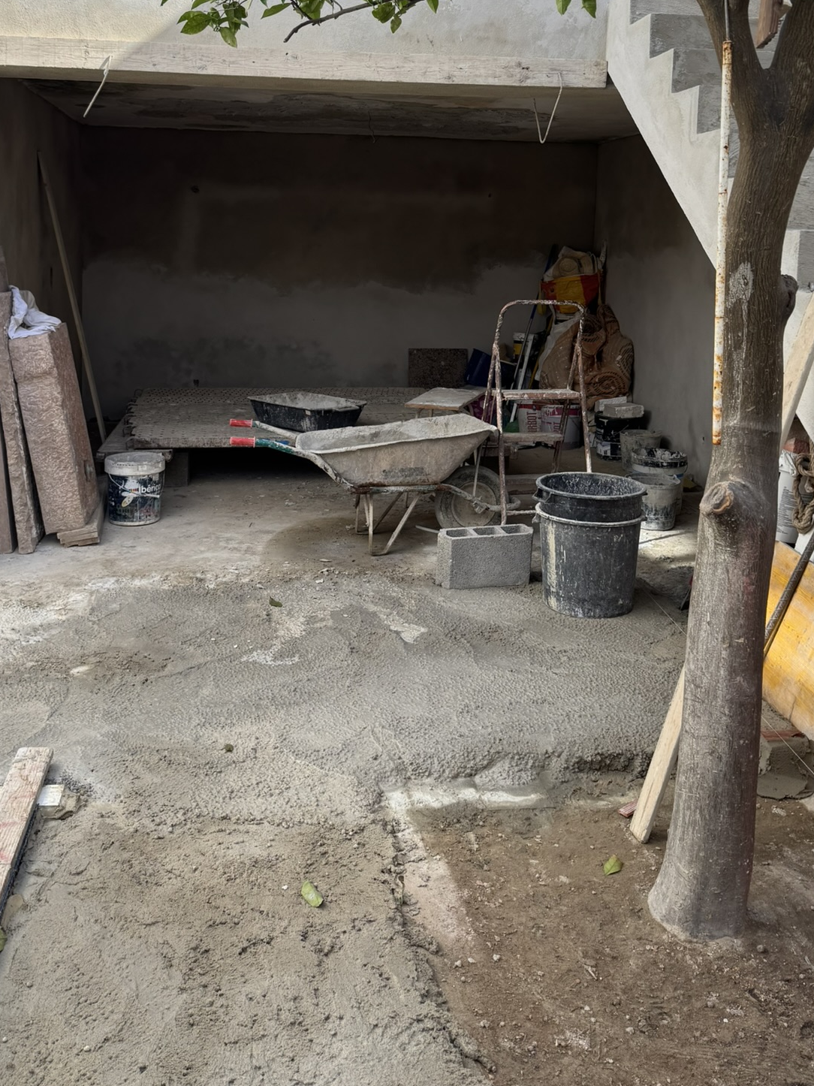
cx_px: 392
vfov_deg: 52.5
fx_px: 1066
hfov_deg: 41.8
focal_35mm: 34
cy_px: 329
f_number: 1.78
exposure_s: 1/900
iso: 80
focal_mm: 6.76
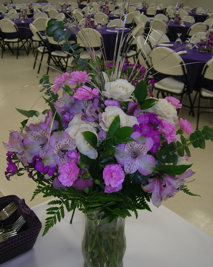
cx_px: 104
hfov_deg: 39.1
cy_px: 147
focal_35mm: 38
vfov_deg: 47.9
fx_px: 300
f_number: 2.9
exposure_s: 1/30
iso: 50
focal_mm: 5.7
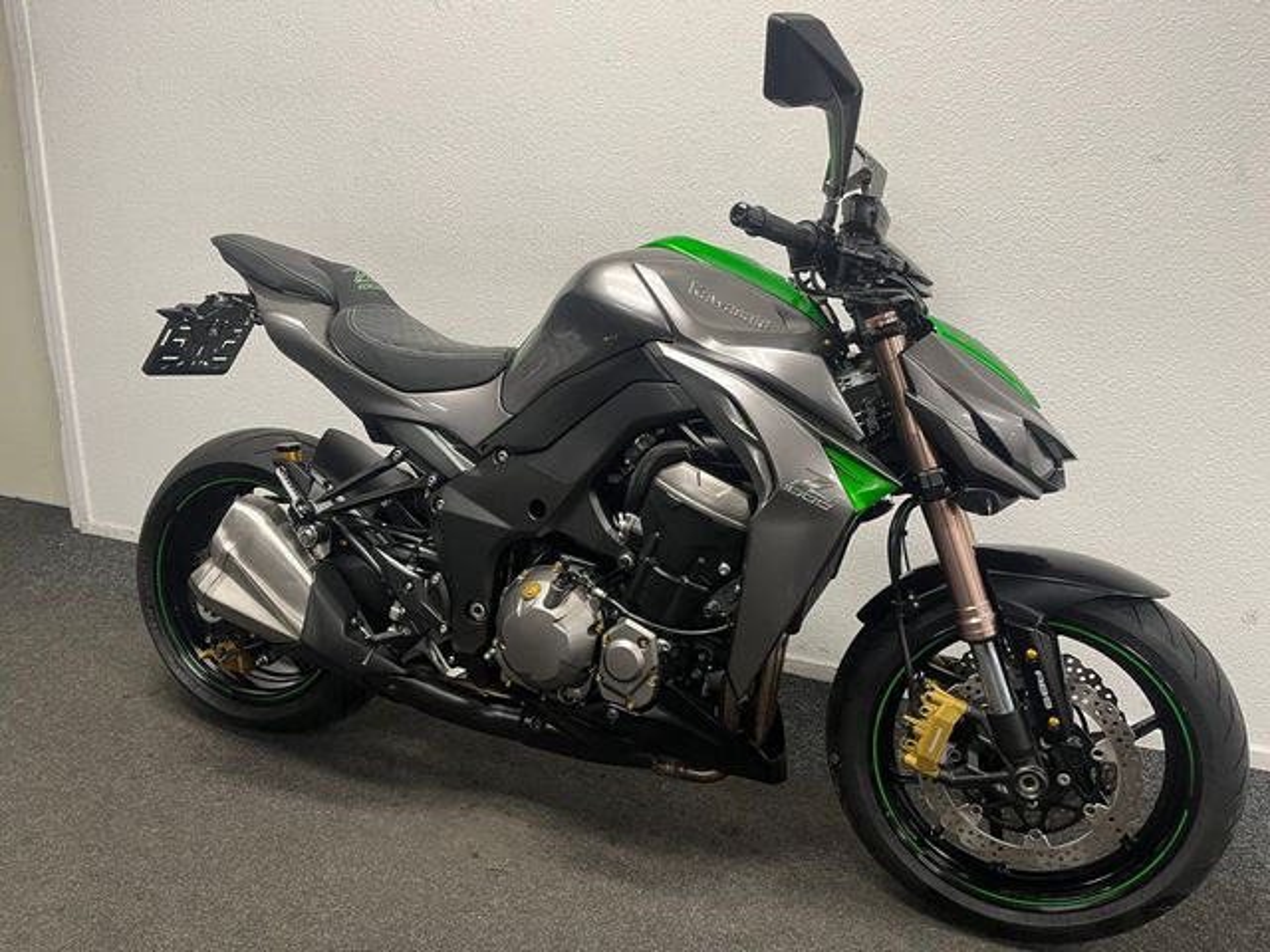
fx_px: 954
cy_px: 476
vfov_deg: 53.1
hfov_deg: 67.3
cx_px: 635
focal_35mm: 26
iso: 80
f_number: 1.6
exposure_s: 1/50
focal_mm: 5.1
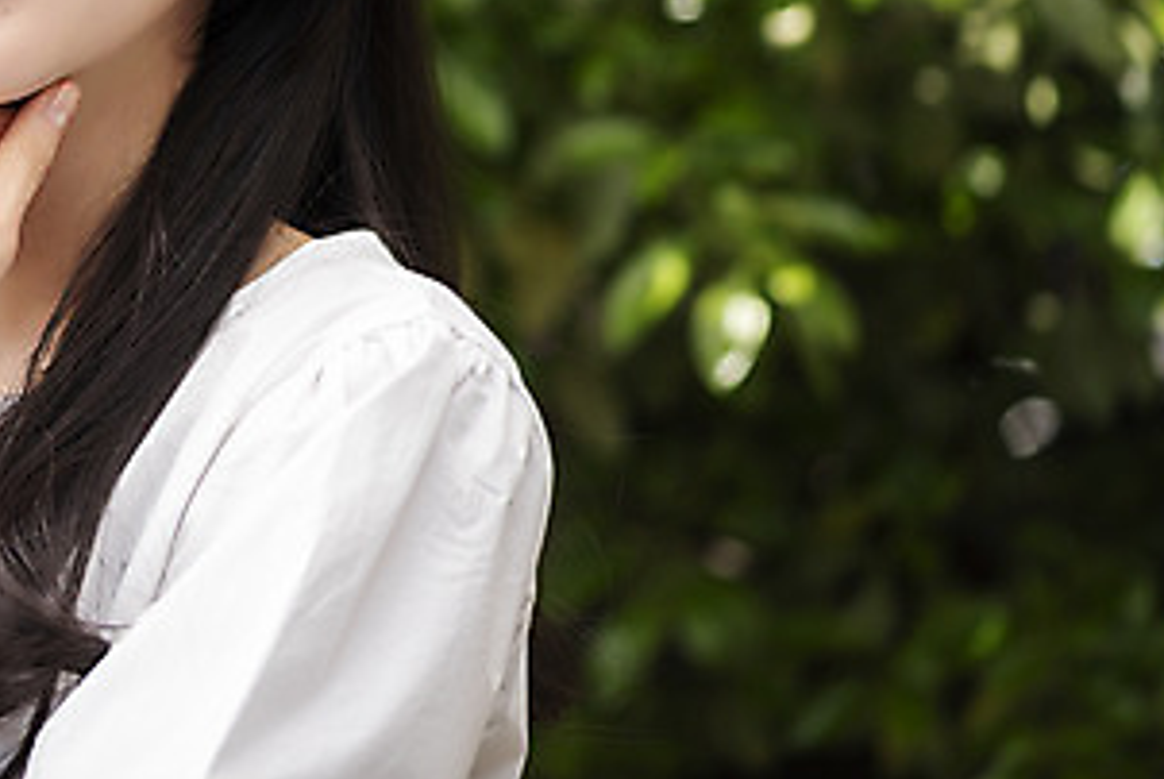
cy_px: 12
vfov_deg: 6.6
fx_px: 6732
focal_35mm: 208
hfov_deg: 9.8
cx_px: 187
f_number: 4
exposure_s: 1/400
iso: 100
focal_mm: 105
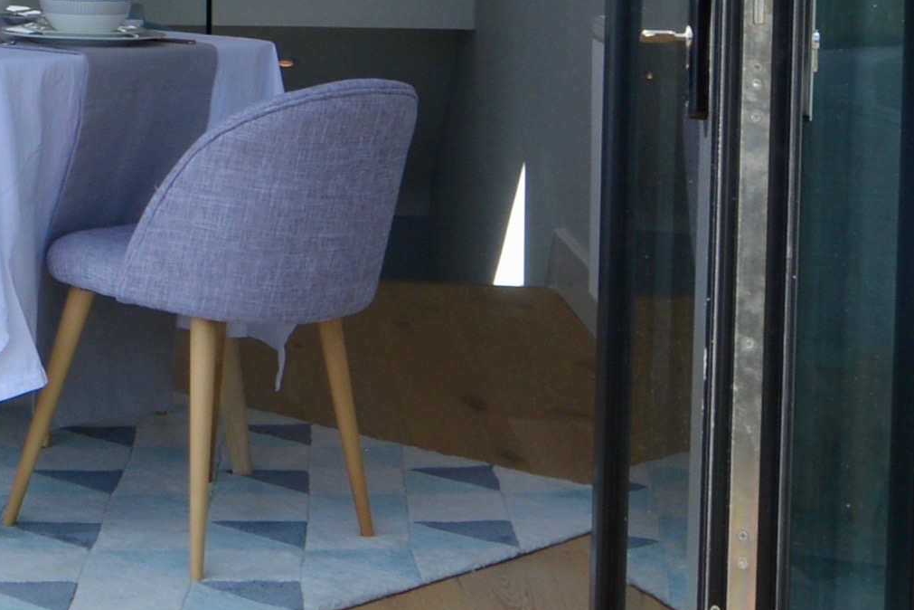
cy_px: -45
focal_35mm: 89
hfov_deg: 20.0
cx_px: -418
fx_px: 2259
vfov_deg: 15.0
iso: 100
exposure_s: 1/60
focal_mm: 10
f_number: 11
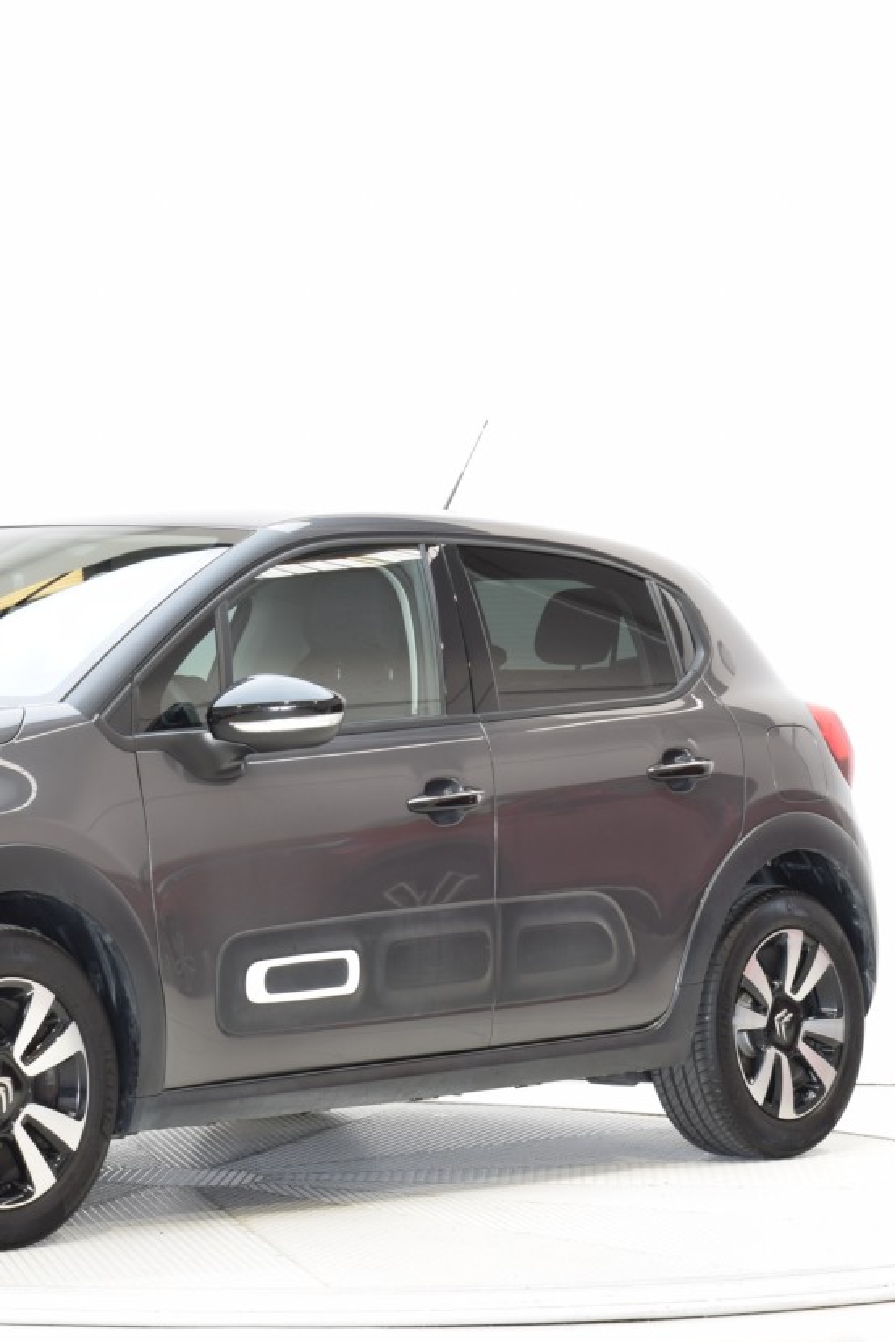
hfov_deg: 11.2
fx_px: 4546
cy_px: 706
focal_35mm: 122
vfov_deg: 16.8
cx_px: 126
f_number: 10
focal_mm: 45
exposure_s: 1/2
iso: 100
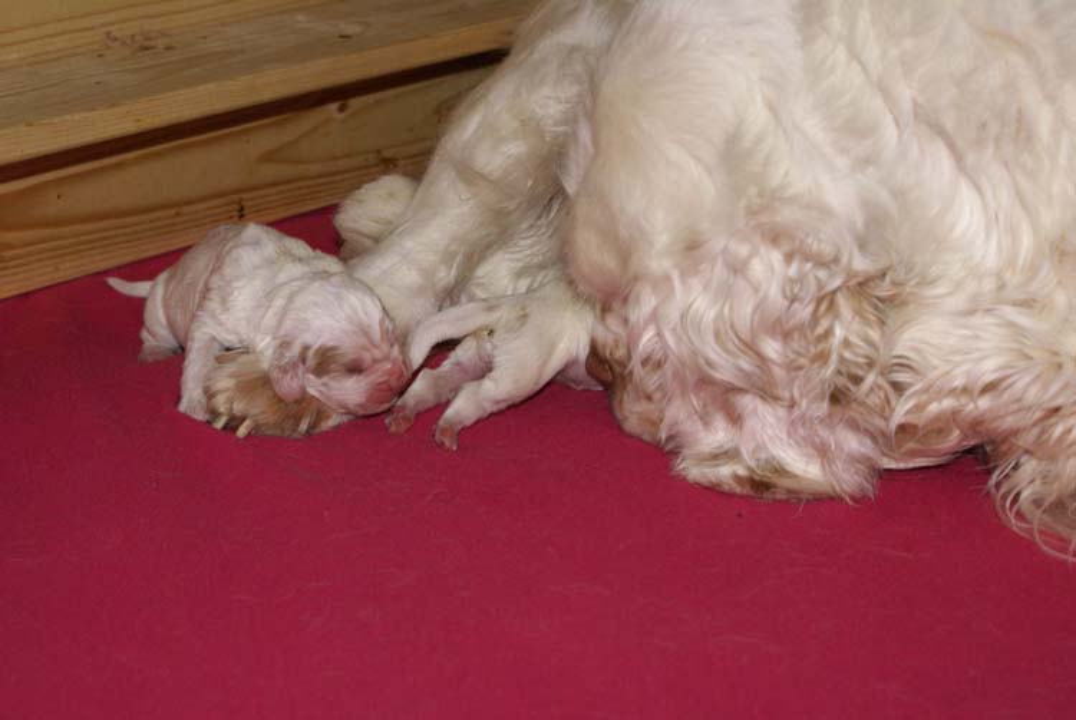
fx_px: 2244
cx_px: 538
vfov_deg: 18.2
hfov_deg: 27.0
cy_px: 360
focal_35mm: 75
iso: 400
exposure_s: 1/80
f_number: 5.6
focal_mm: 50
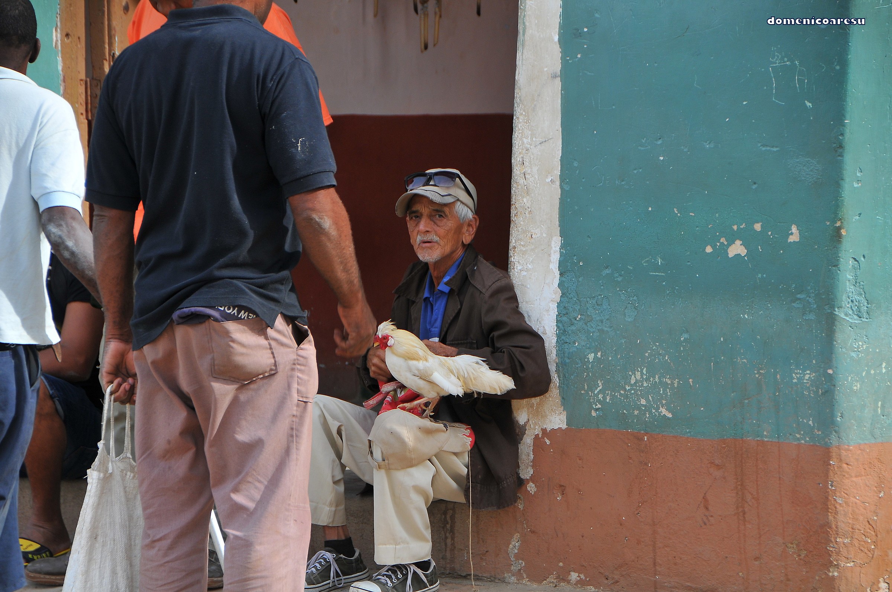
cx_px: 446
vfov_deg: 8.7
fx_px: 3898
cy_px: 296
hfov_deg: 13.1
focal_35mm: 158
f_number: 5.6
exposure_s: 1/125
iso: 200
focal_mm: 105
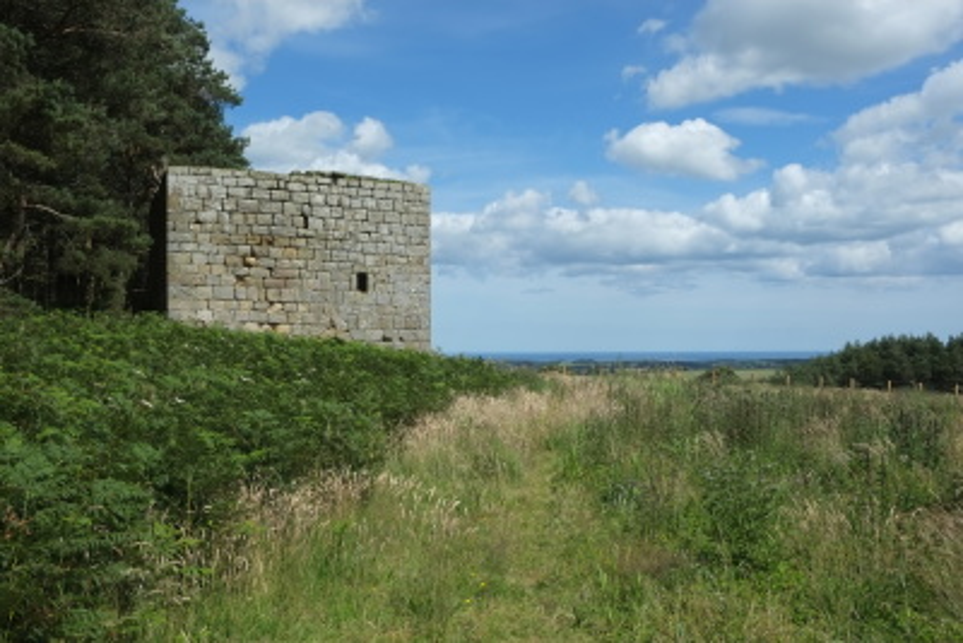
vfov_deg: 37.9
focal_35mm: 35
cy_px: 322
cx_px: 482
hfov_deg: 54.4
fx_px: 937
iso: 200
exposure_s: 1/400
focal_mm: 23
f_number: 9
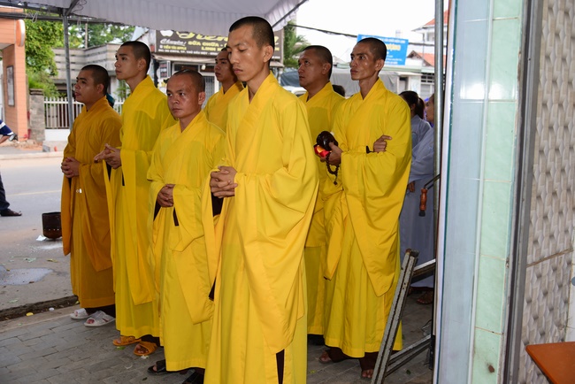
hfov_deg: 50.7
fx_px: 607
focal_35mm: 38
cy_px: 192
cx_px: 288
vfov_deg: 35.1
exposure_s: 1/60
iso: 320
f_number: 4
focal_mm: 38
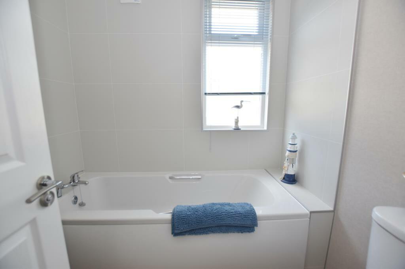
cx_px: 202
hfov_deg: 100.4
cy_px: 134
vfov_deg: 77.3
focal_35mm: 15
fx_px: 169
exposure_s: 1/250
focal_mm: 10
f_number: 3.5
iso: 400
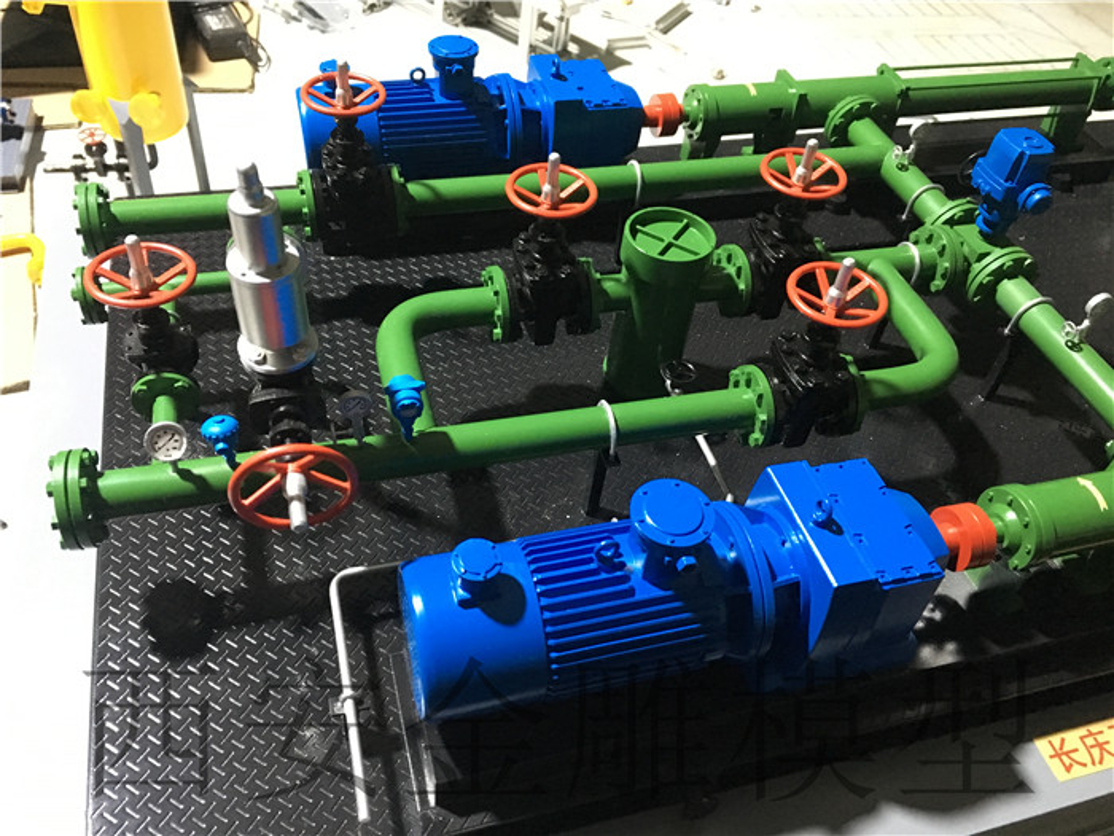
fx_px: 933
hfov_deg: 61.7
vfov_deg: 48.2
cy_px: 418
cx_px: 557
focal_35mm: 29
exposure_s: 1/17
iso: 400
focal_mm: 4.15
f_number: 2.2
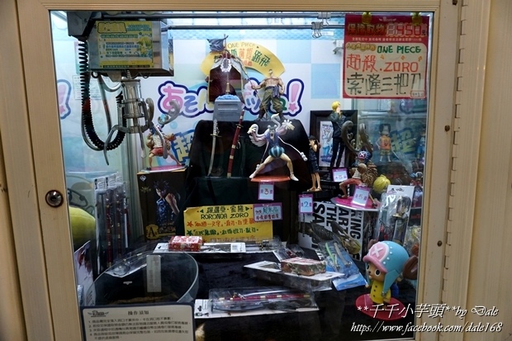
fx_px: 341
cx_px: 256
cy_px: 170
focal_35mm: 24
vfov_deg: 53.1
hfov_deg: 73.8
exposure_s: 1/160
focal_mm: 16
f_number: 4
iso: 500
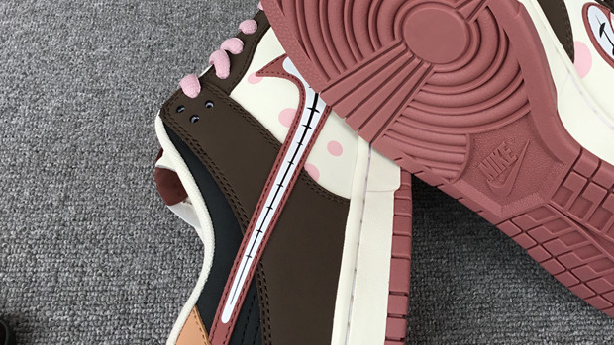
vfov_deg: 24.3
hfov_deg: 41.4
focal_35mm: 49
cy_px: 99
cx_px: 425
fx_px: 798
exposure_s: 1/195
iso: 25
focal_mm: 3.3
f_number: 2.4
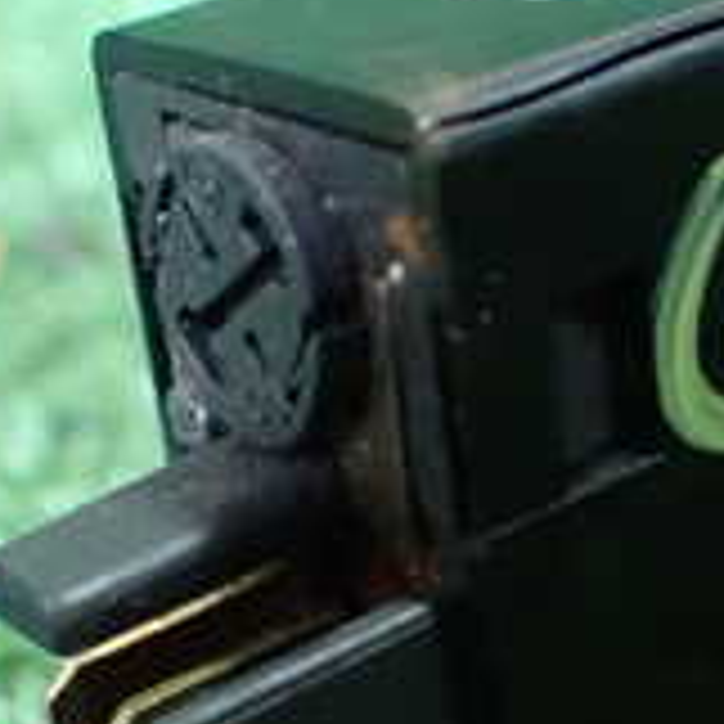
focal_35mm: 99
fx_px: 2343
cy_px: 544
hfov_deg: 17.4
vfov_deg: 17.5
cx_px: 567
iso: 1600
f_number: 2.3
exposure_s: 1/30
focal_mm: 5.4
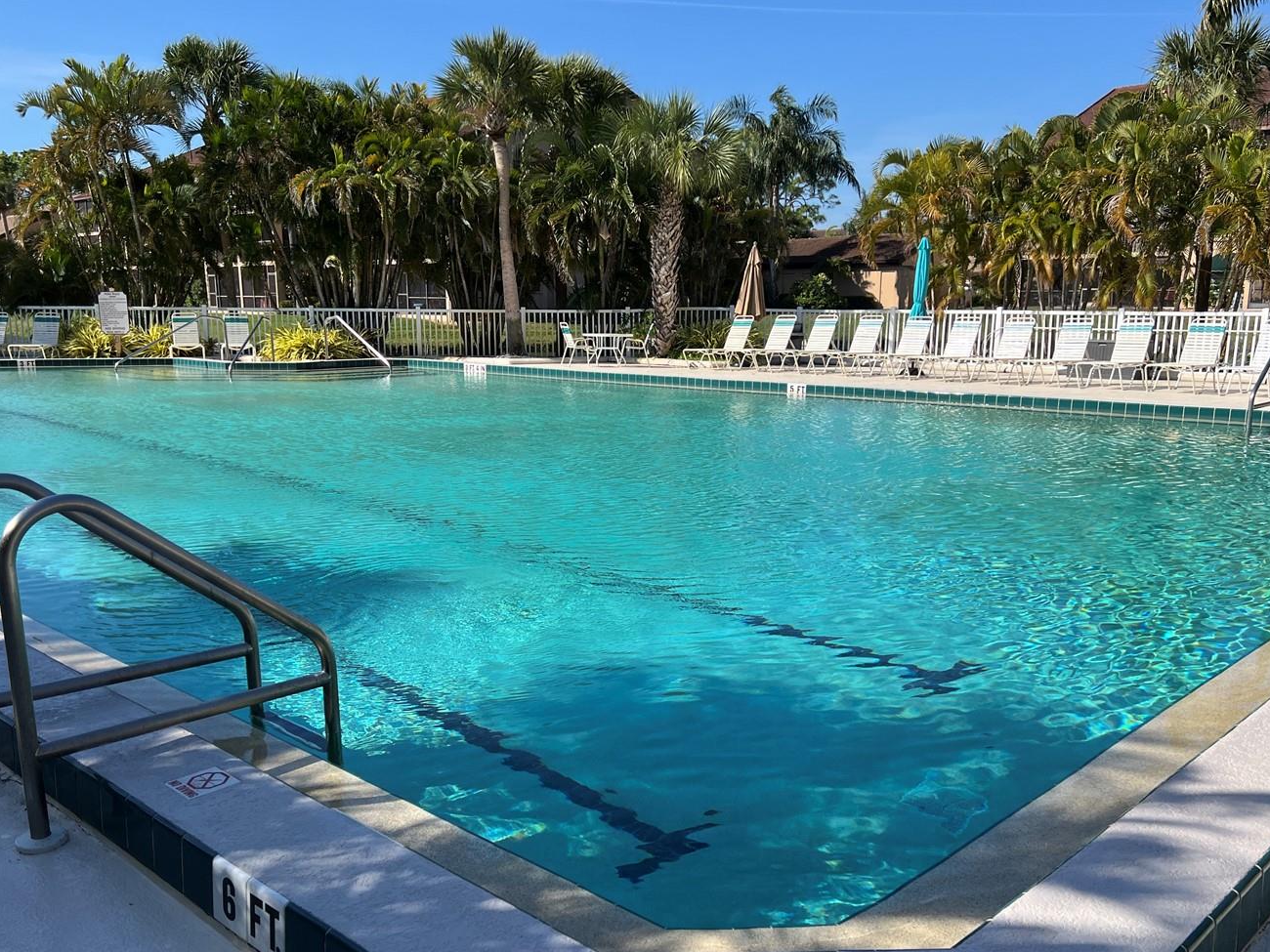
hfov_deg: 56.8
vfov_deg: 44.1
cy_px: 538
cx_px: 607
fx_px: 1174
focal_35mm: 32
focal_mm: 5.7
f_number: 1.5
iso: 50
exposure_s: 1/3571
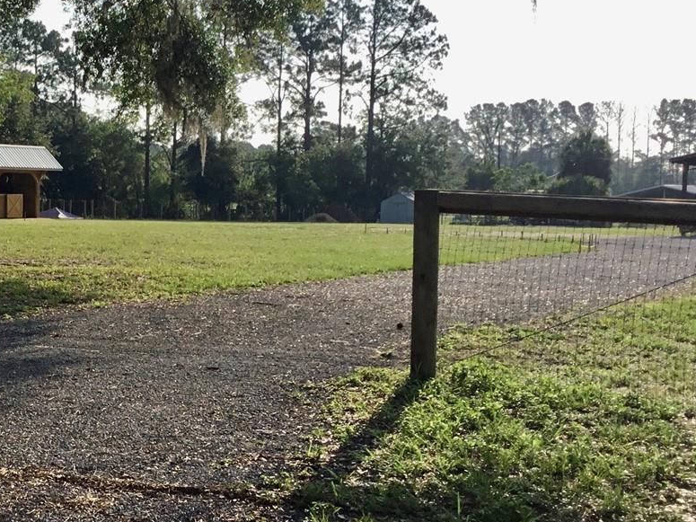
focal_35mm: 64
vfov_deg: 22.9
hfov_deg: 29.2
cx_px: 93
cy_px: 241
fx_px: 1287
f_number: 2.4
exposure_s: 1/1294
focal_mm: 3.3
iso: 25
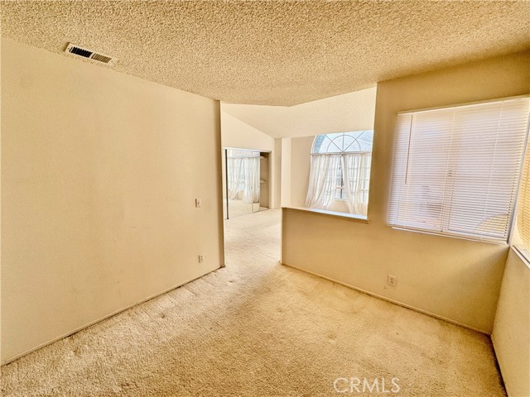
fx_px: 214
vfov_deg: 85.7
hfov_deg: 102.1
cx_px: 265
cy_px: 198
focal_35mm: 14
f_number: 2.2
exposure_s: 1/290
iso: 40
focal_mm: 2.22
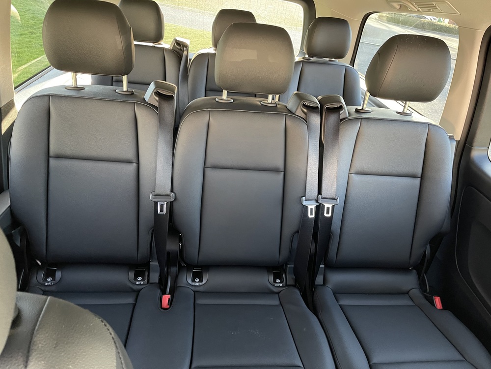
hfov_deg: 69.4
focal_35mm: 25
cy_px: 184
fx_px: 355
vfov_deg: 54.9
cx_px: 246
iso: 640
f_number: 1.6
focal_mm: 5.1
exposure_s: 1/34
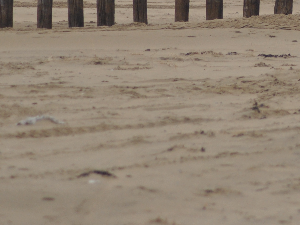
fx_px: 5283
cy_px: -53
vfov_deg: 2.4
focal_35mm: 610
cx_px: 369
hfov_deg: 3.2
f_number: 4.5
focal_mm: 135
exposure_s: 1/320
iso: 200
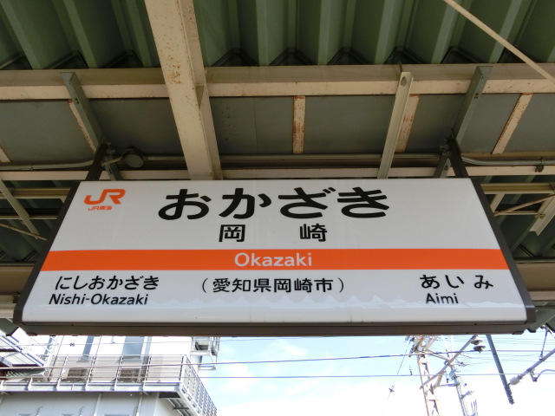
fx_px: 401
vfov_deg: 54.9
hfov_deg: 69.4
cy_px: 208
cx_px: 278
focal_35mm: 25
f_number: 3.5
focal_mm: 4.5
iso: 80
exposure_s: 1/320
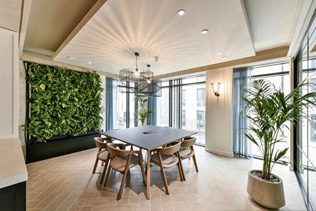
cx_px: 158
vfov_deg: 81.2
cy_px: 106
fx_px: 123
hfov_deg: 104.2
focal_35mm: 14
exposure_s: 1/1.25
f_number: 10
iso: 100
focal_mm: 14
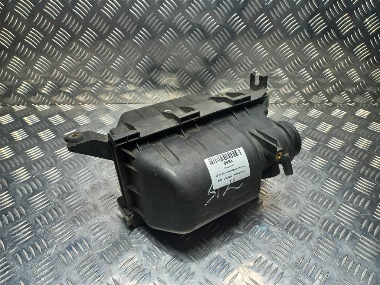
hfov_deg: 69.4
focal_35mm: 25
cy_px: 142
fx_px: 274
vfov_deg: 54.9
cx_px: 190
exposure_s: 1/50
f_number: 1.8
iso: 50
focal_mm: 4.6
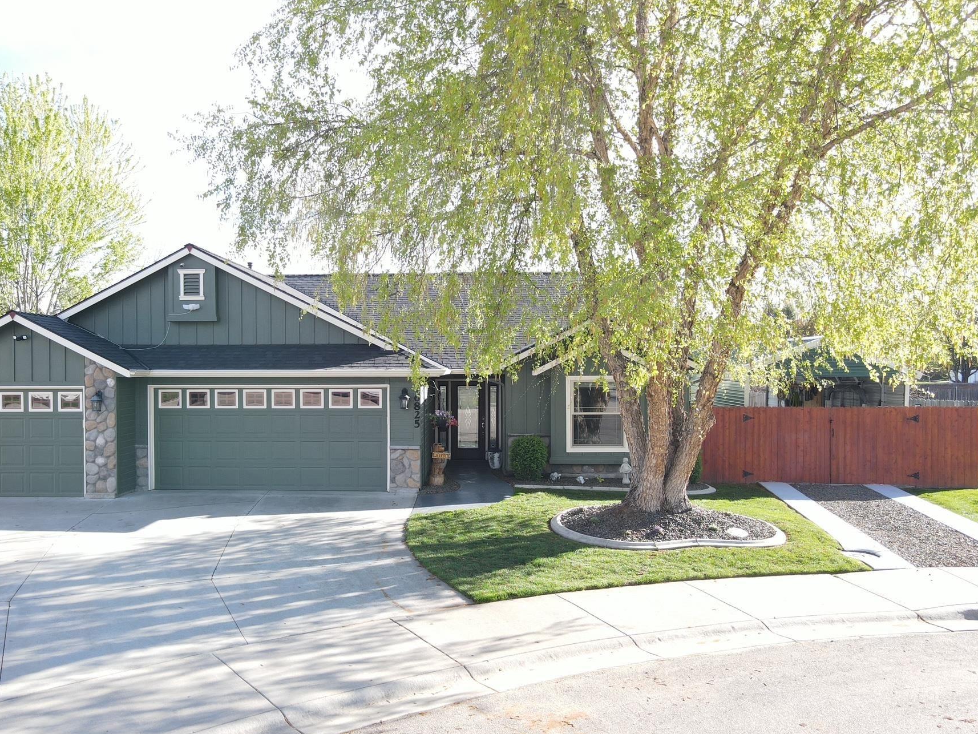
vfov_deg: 49.8
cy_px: 373
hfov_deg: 63.2
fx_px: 791
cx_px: 431
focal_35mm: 28
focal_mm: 4.5
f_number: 2.8
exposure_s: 1/100
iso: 100
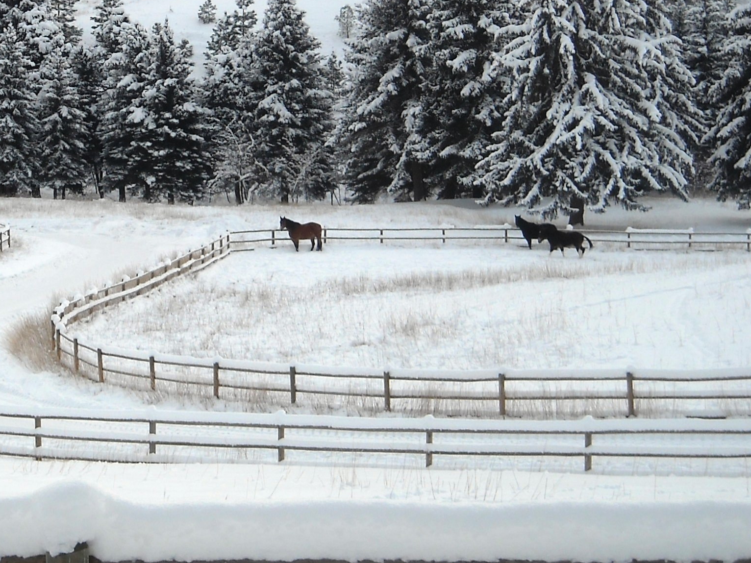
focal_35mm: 130
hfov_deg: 15.0
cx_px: 83
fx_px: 2820
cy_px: 44
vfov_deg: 11.3
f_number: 3.5
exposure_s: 1/309
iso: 64
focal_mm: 9.87
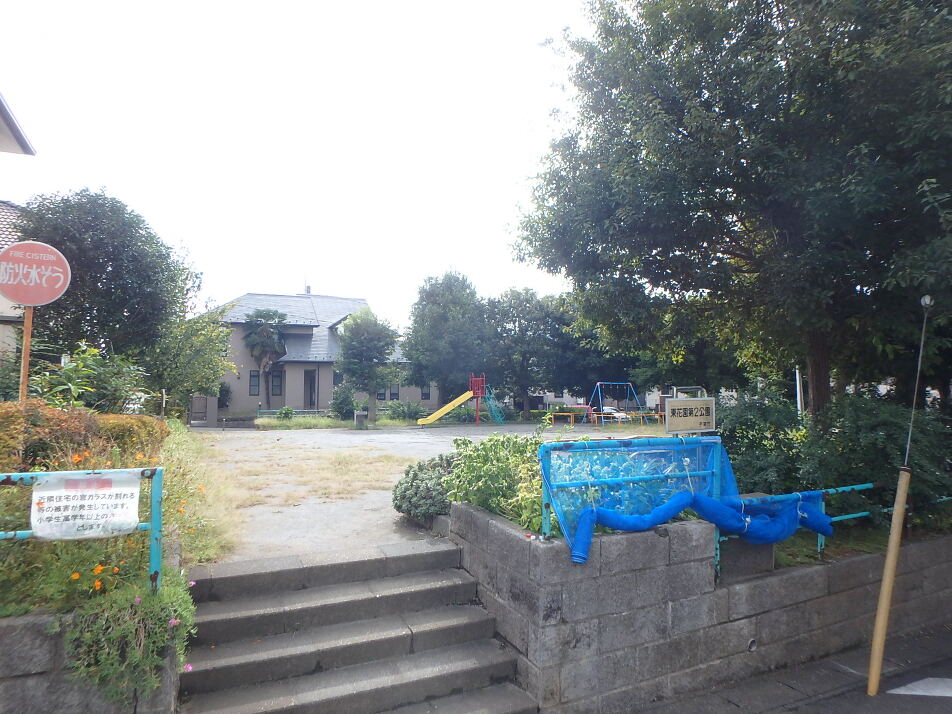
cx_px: 476
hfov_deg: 79.0
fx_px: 578
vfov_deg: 63.4
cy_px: 357
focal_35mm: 21
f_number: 3.5
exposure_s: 1/400
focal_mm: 3.7
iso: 125
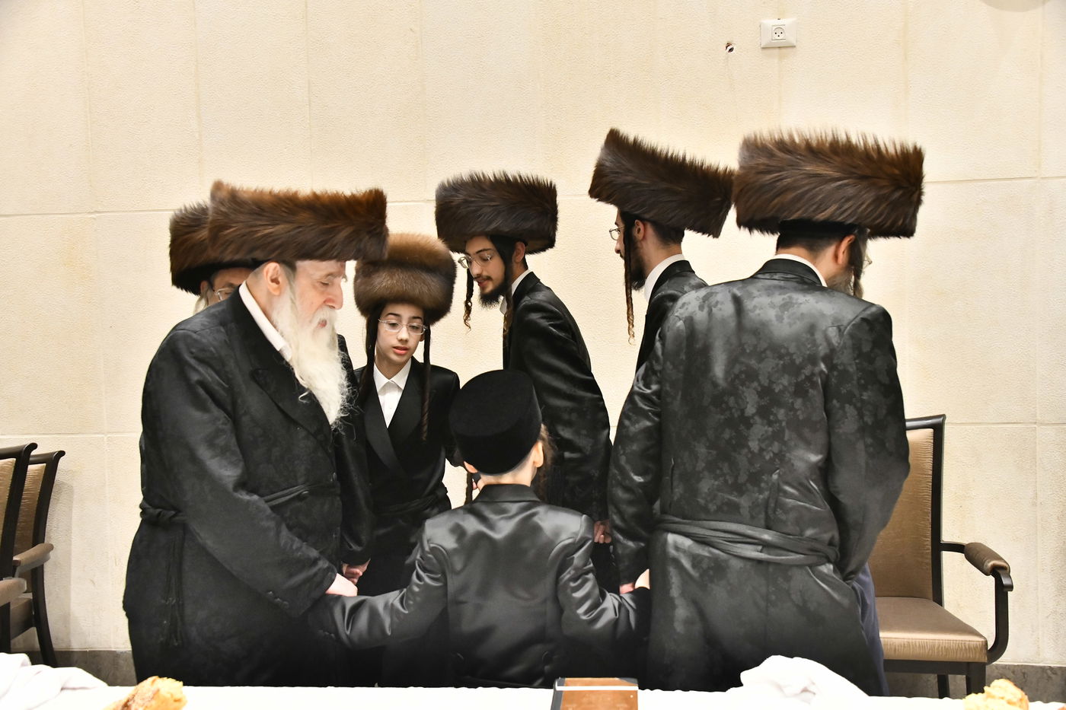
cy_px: 355
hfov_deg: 50.7
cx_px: 533
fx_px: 1125
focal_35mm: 38
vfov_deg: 35.0
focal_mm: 38
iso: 4000
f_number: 5.6
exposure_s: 1/320
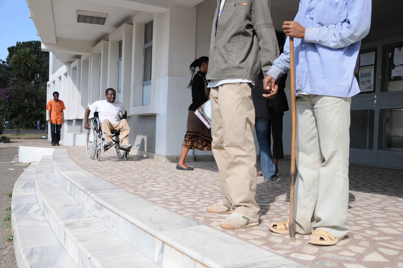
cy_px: 134
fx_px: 403
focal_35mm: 36
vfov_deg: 36.8
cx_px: 202
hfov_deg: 53.2
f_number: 8
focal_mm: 24
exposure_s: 1/400
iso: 200
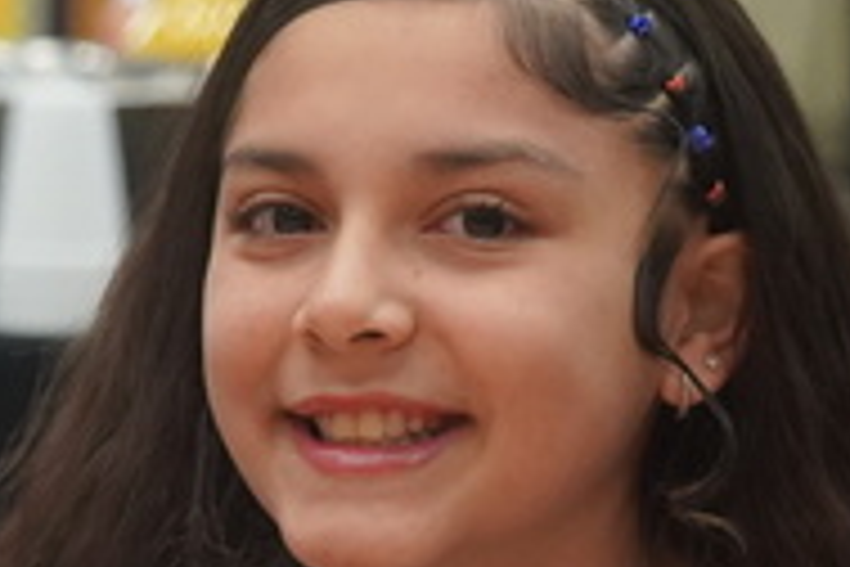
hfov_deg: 6.0
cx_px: 45
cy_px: 700
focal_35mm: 341
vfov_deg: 4.0
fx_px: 8051
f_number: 4
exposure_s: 1/160
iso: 4000
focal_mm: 63
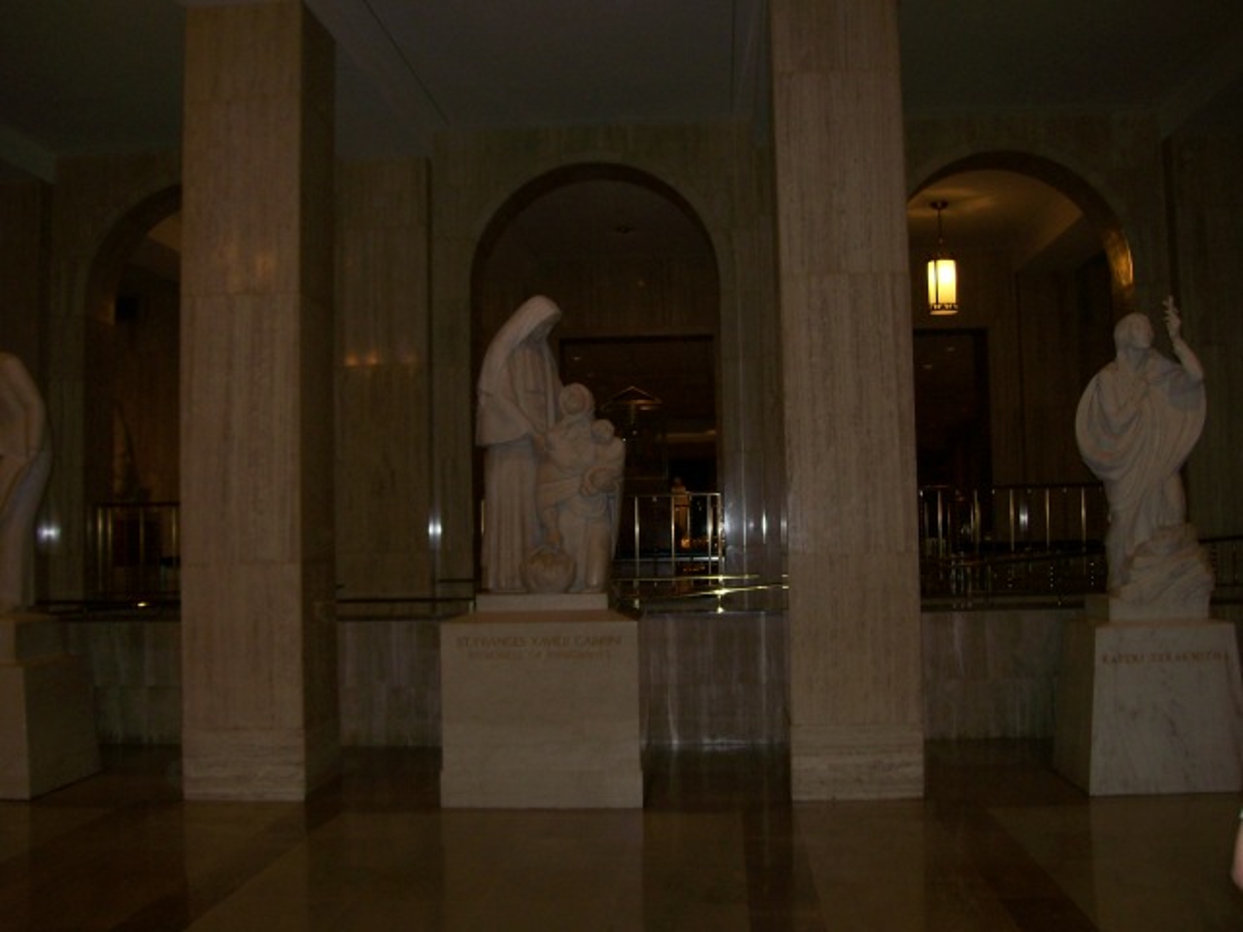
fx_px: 1293
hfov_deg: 51.4
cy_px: 466
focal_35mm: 36
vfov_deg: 39.7
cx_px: 622
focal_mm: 6
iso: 80
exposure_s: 1/64
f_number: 2.7
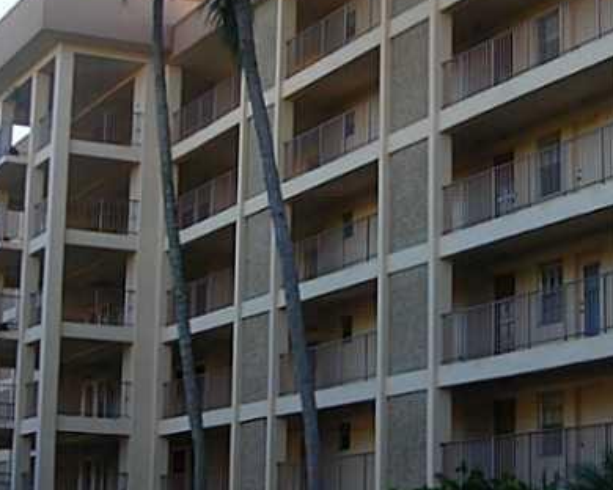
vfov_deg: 16.4
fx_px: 1705
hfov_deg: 20.4
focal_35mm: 94
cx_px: 368
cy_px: 196
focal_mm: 7.8
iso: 50
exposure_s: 1/155
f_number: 3.4
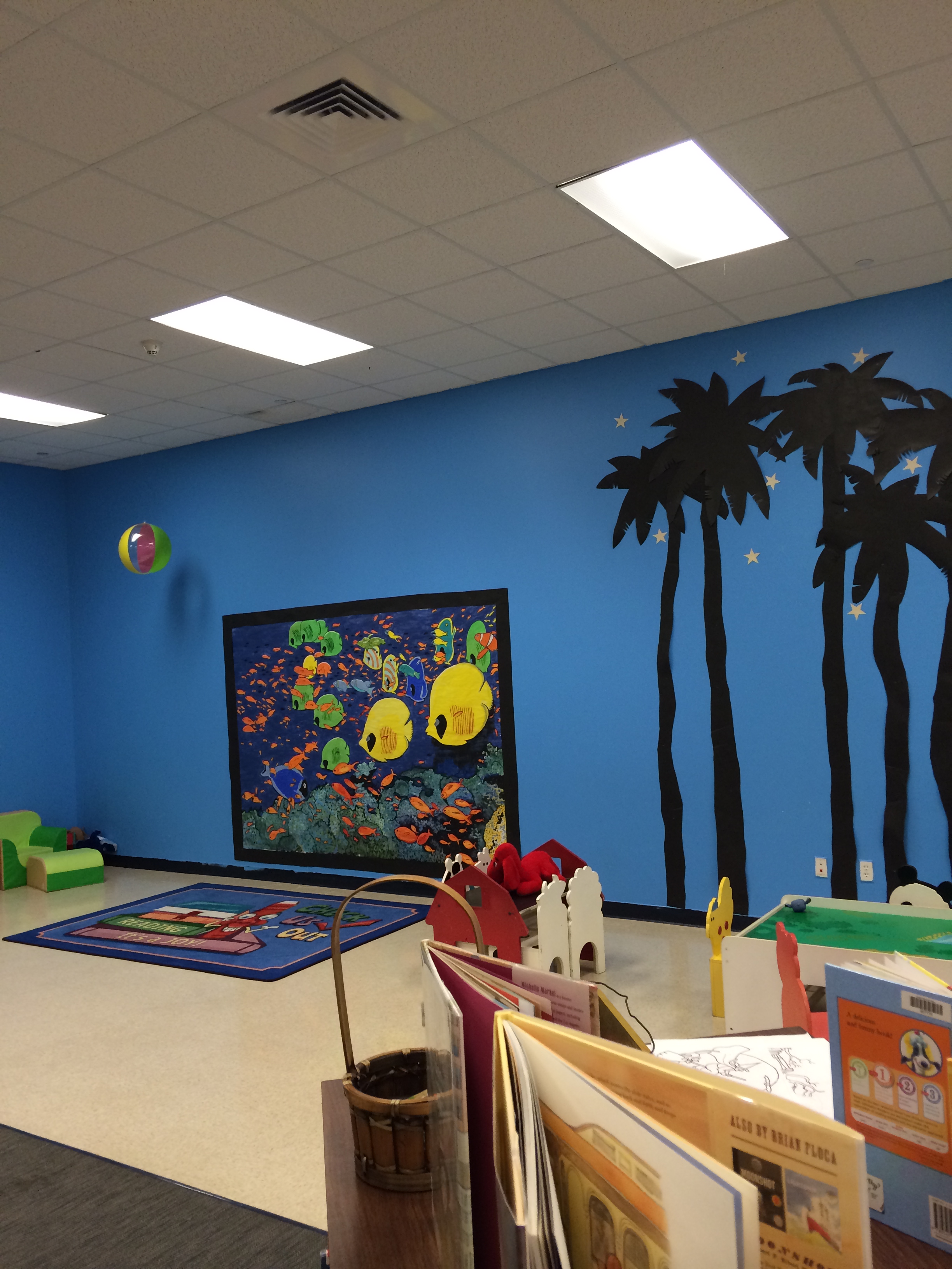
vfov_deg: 60.0
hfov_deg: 46.8
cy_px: 634
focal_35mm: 30
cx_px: 476
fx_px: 1100
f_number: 2.2
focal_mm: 4.12
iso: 64
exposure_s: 1/30
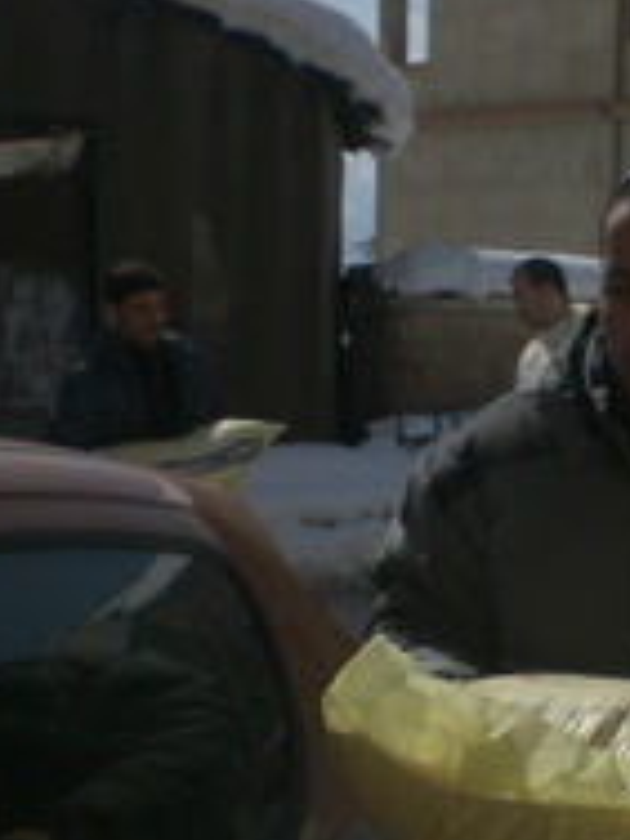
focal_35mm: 81
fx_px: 1966
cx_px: 693
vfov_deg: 23.9
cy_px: 617
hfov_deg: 17.6
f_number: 4.4
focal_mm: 6.3
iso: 50
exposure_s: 1/2000
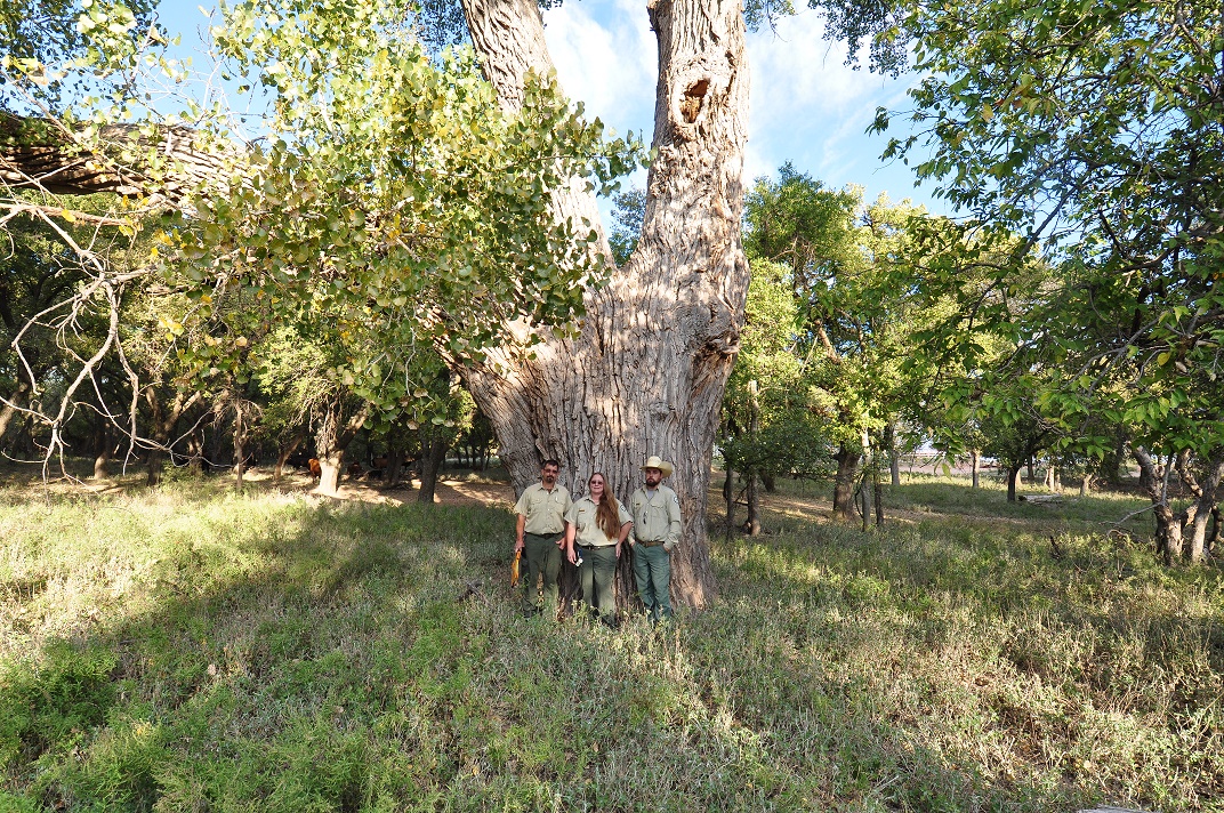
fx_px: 662
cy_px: 406
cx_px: 612
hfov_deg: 85.5
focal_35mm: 20
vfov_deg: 63.1
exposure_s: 1/125
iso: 400
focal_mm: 13
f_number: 9
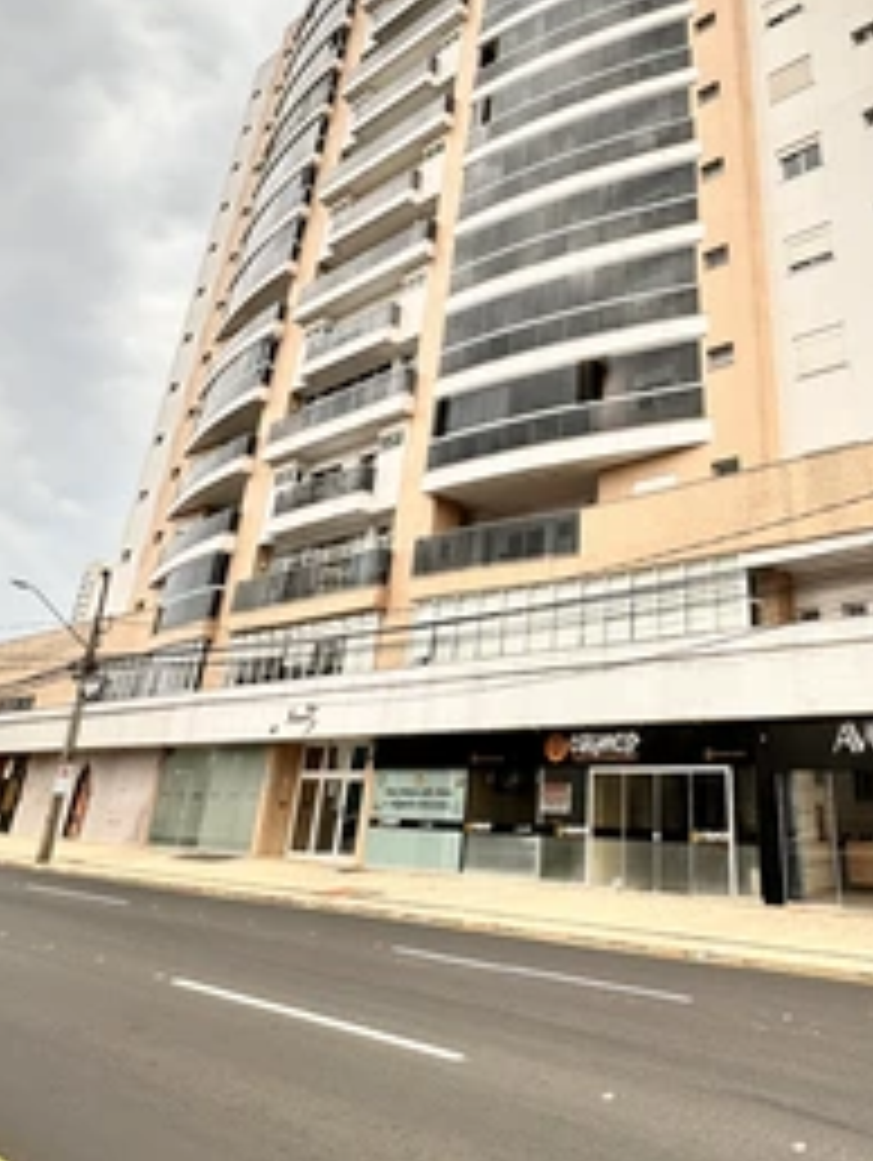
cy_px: 338
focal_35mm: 26
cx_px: 626
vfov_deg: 64.5
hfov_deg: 51.5
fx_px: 873
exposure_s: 1/99
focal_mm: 2.22
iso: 64
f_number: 2.2
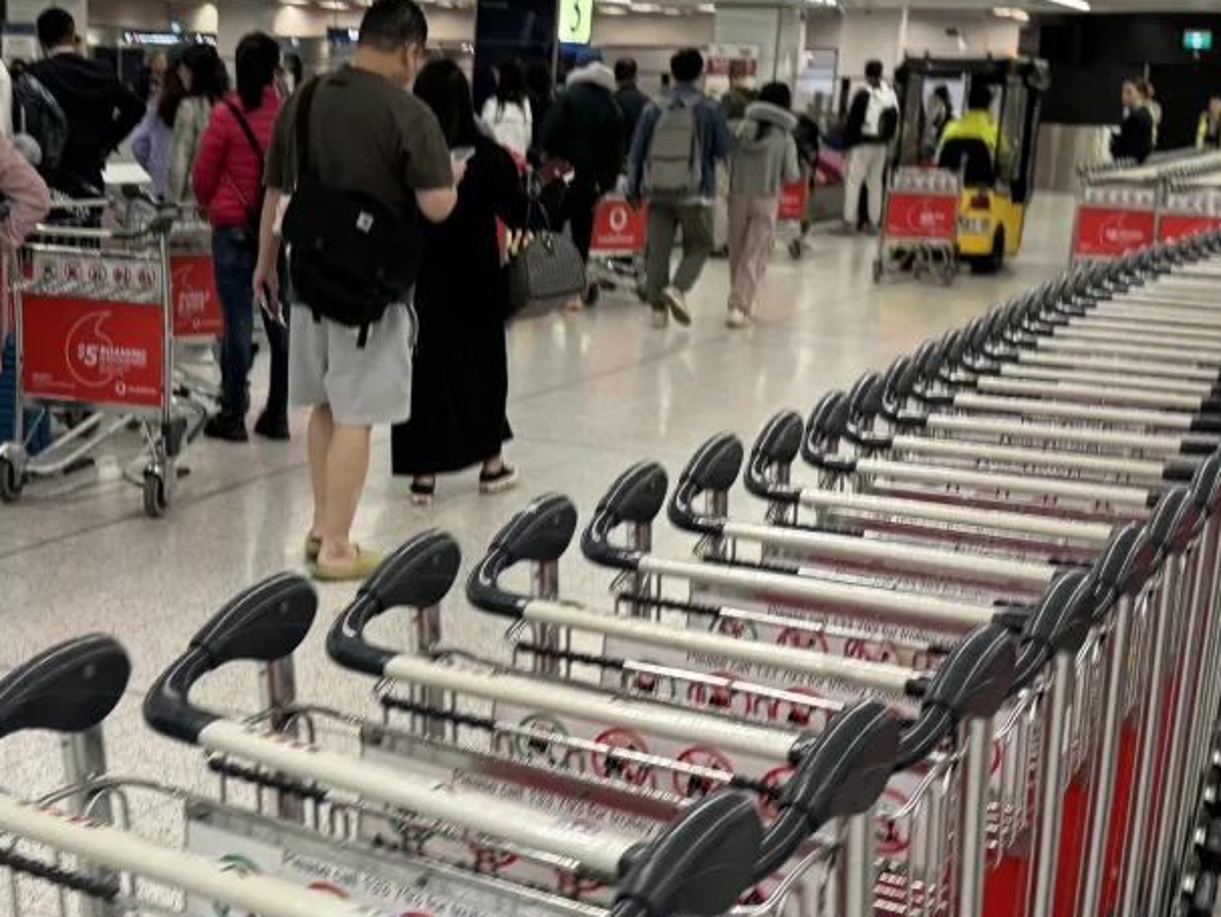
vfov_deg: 25.6
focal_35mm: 57
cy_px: 582
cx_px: 349
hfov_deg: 33.3
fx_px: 2011
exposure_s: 1/100
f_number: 1.78
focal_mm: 6.86
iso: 200
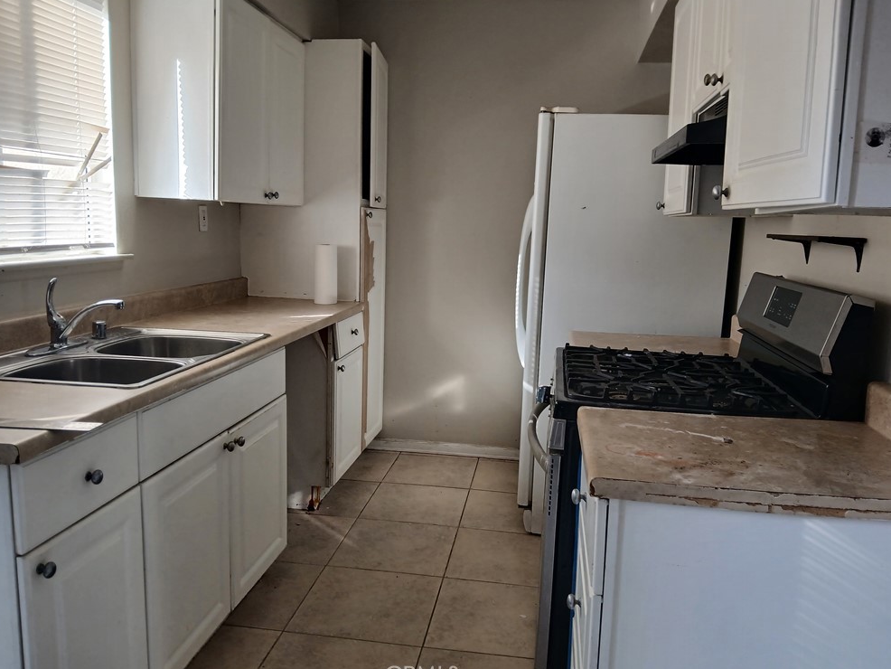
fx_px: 695
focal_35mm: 27
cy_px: 340
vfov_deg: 51.4
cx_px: 453
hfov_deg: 65.3
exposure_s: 1/60
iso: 64
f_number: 1.8
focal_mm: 3.98
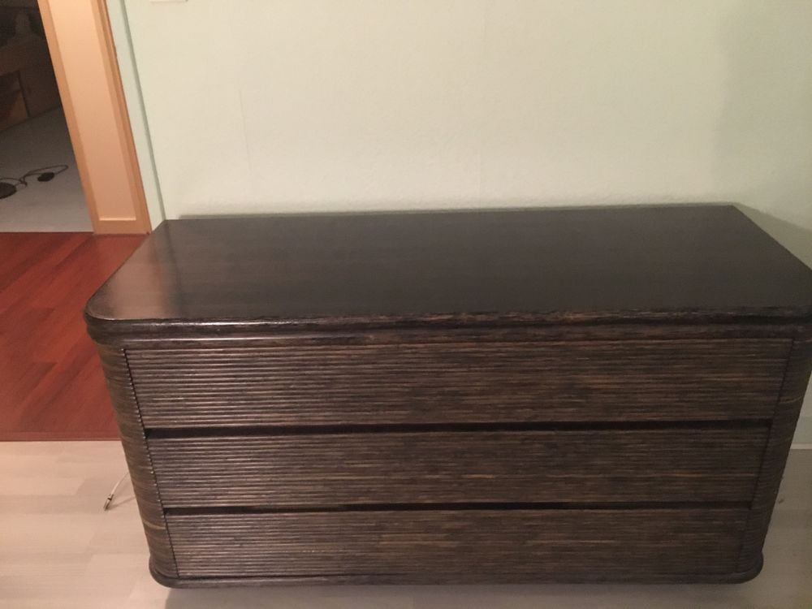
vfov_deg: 48.2
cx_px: 406
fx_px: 680
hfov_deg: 61.7
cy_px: 304
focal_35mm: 29
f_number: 2.2
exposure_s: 1/17
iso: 640
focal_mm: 4.15
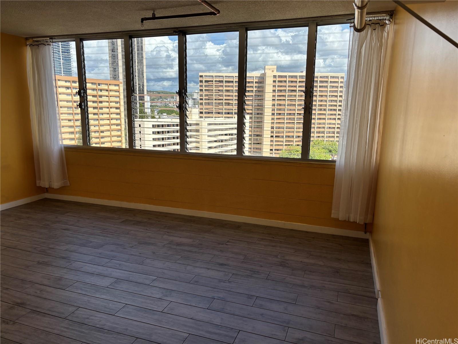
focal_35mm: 26
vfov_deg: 53.1
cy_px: 172
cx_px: 229
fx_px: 344
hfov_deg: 67.3
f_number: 1.6
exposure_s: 1/1845
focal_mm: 5.96
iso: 50
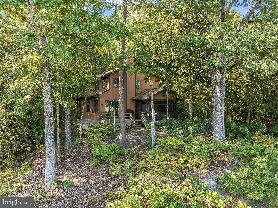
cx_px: 139
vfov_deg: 56.8
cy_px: 104
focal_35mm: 24
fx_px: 193
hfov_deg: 71.6
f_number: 4
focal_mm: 12.29
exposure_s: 1/5
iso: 100
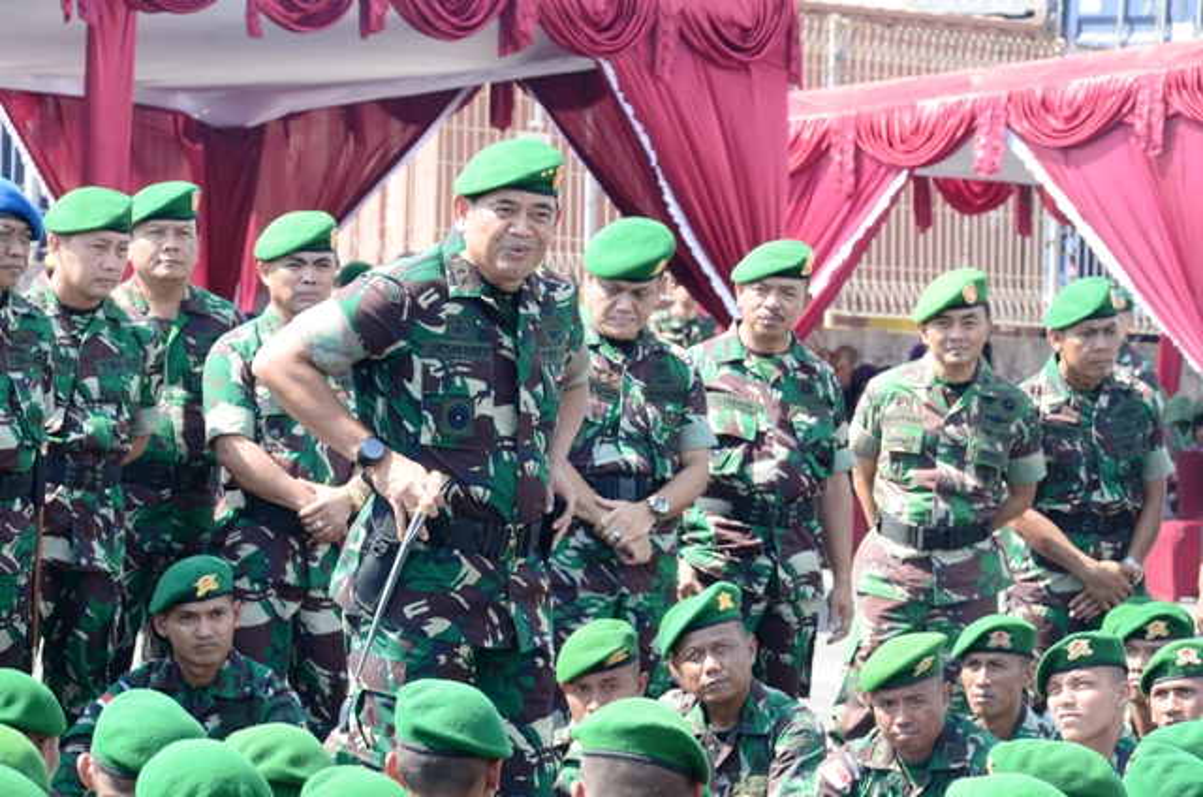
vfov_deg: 7.3
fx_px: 6253
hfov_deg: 11.0
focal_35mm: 188
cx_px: 602
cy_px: 398
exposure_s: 1/100
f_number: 11
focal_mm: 125
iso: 400
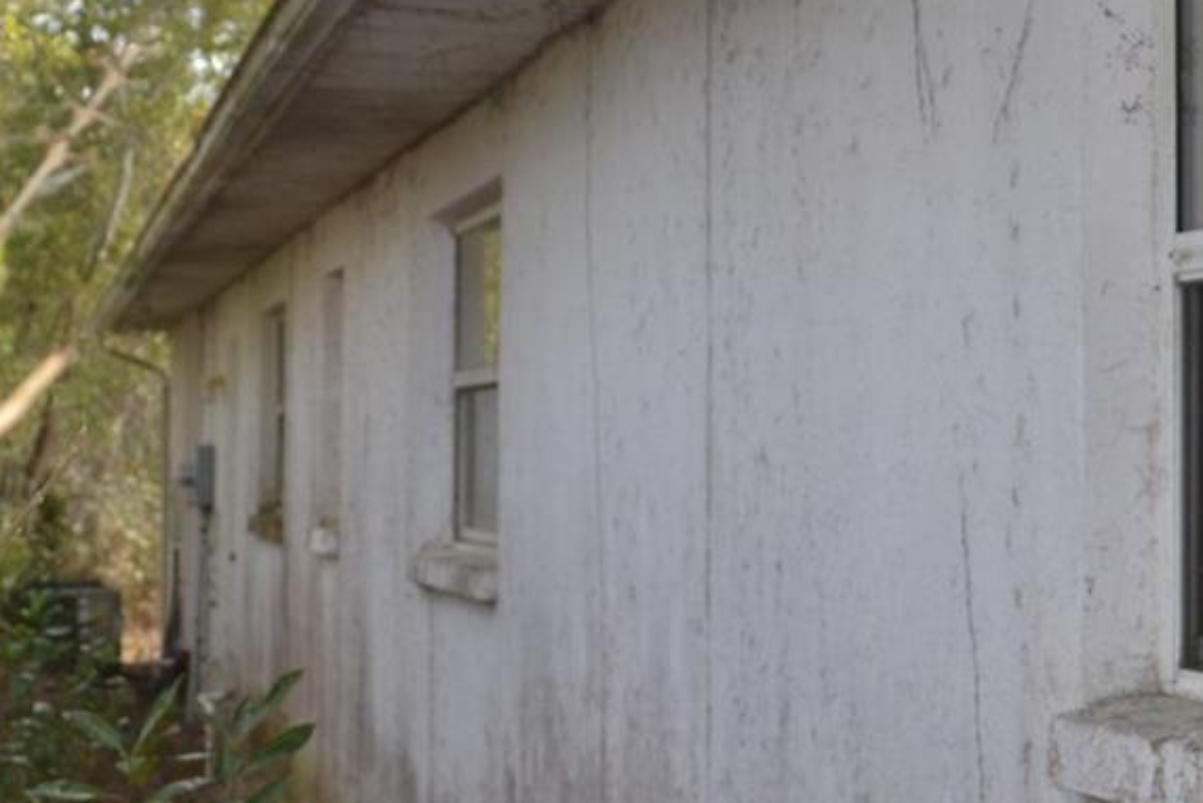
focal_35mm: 84
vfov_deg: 16.3
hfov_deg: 24.1
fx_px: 2808
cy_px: 356
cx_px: 721
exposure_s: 1/200
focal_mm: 20
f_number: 4.5
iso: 100
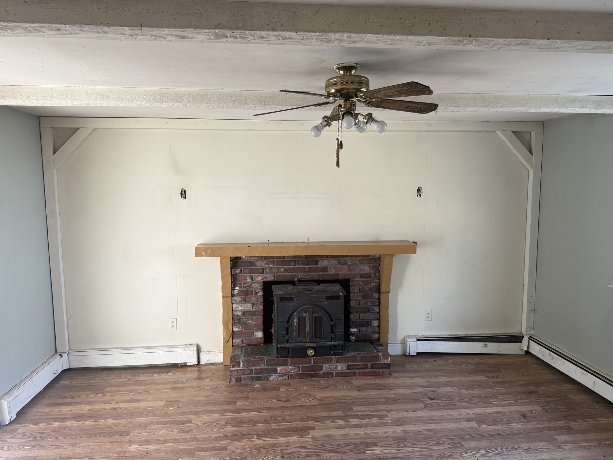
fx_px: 460
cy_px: 243
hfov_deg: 67.3
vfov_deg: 53.0
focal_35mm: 26
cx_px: 307
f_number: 1.78
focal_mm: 6.76
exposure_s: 1/121
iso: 125
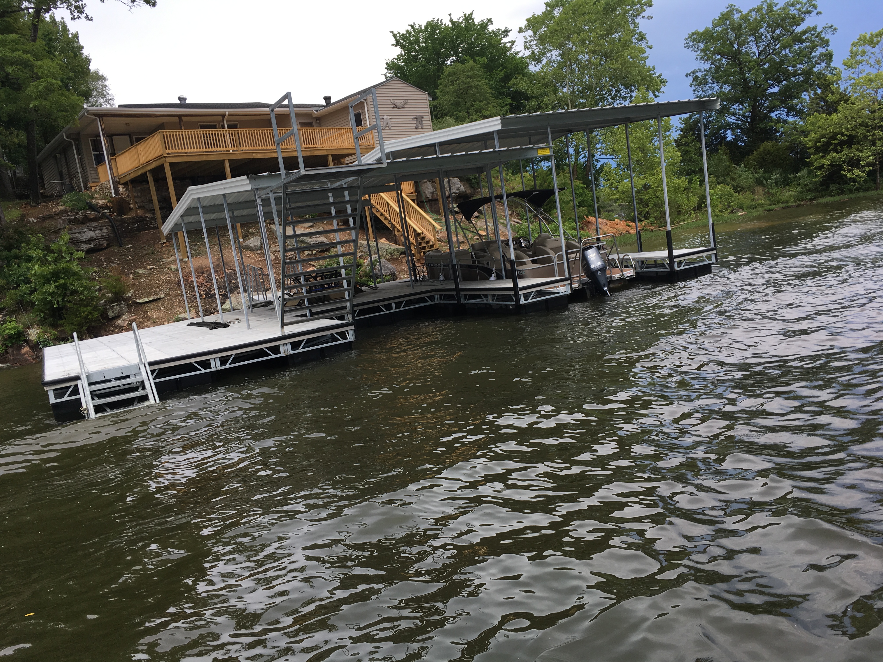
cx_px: 442
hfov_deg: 61.7
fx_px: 740
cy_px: 331
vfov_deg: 48.2
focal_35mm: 29
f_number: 2.2
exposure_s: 1/818
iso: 25
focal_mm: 4.15
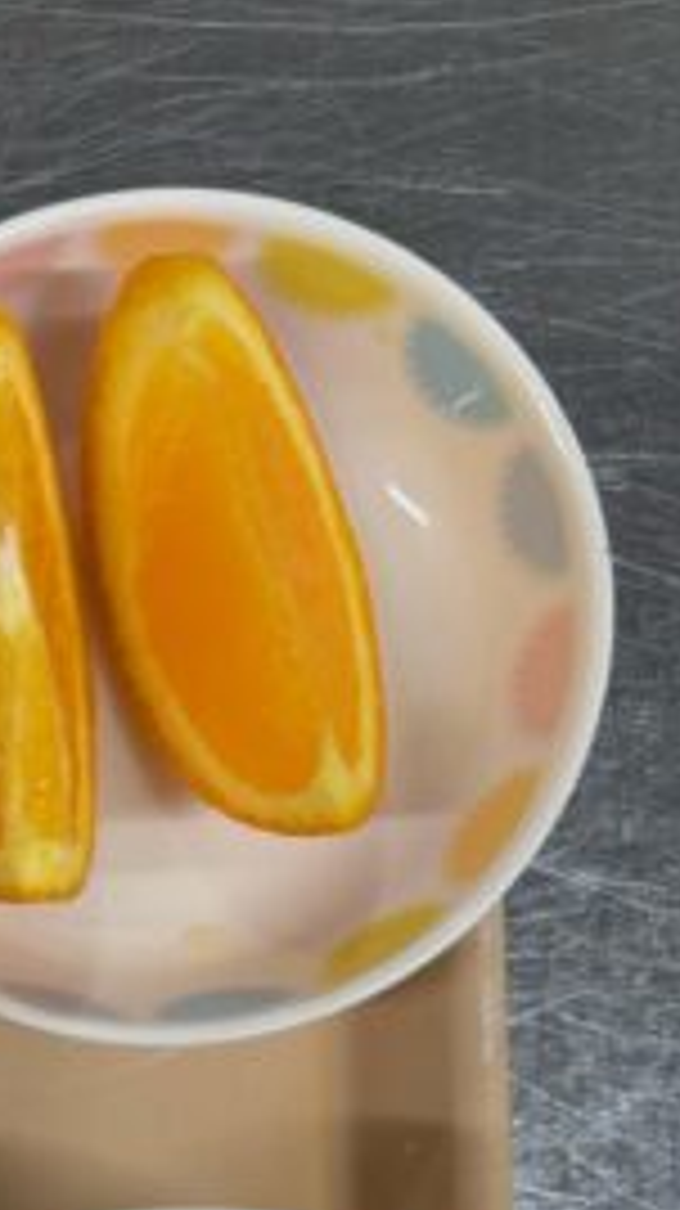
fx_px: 2601
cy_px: 1210
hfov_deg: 12.5
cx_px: -820
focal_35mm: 81
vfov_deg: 25.0
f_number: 1.6
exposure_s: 1/120
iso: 125
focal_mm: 5.96
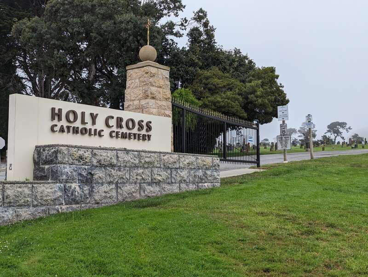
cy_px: 138
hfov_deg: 39.6
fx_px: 511
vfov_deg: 30.3
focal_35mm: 48
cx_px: 184
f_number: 1.85
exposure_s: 1/296
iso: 47
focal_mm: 6.81
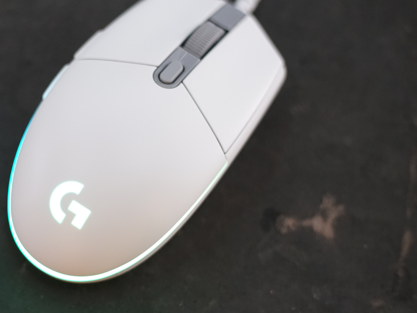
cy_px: 209
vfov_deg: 17.7
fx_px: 1000
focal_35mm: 83
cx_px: 78
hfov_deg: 23.2
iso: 1600
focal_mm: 50
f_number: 2.5
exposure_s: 1/125
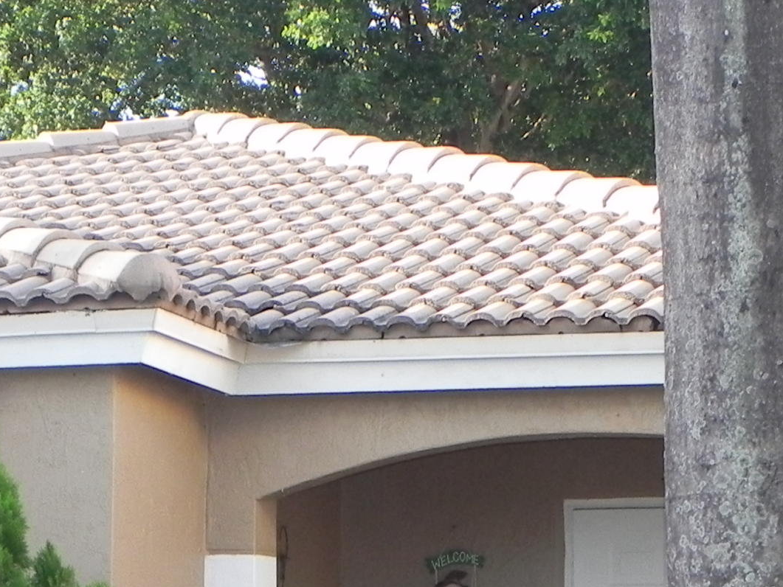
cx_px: 99
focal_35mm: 147
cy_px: 546
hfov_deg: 13.3
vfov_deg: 10.0
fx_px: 3325
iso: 224
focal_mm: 9.2
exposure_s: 1/175
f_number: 4
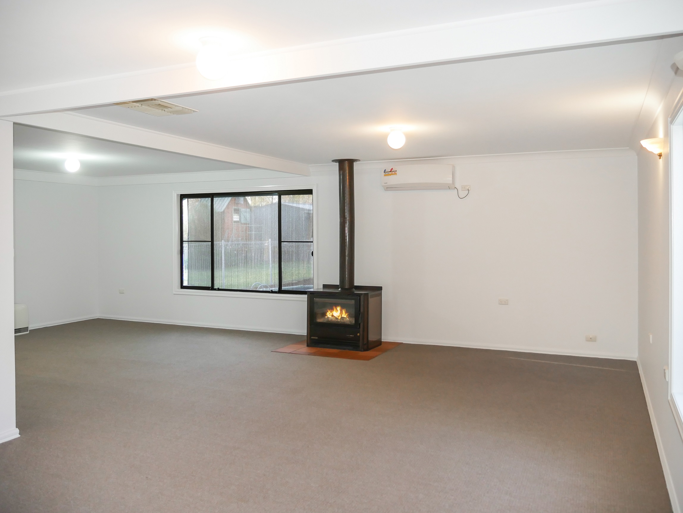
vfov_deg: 49.8
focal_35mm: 28
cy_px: 256
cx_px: 342
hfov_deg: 63.4
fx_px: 553
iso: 640
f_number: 3.5
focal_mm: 14
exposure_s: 1/60
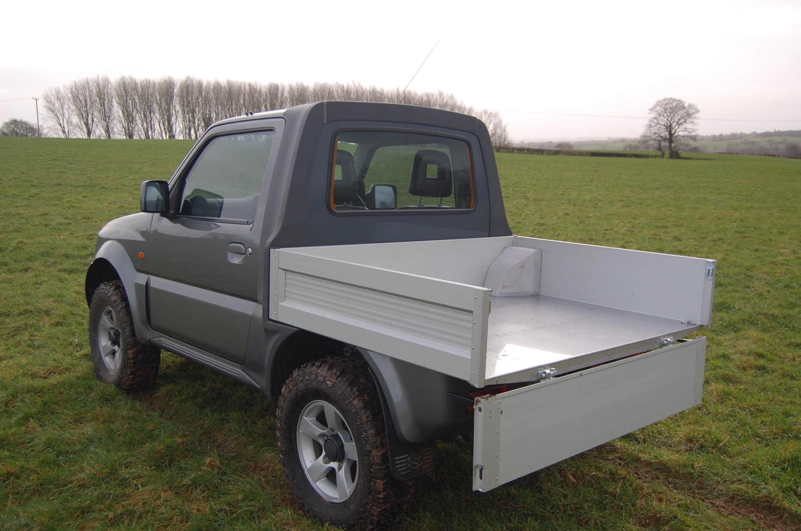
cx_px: 400
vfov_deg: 38.2
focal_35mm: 34
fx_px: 766
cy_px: 266
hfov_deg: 55.2
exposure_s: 1/500
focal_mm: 23
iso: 250
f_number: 3.8
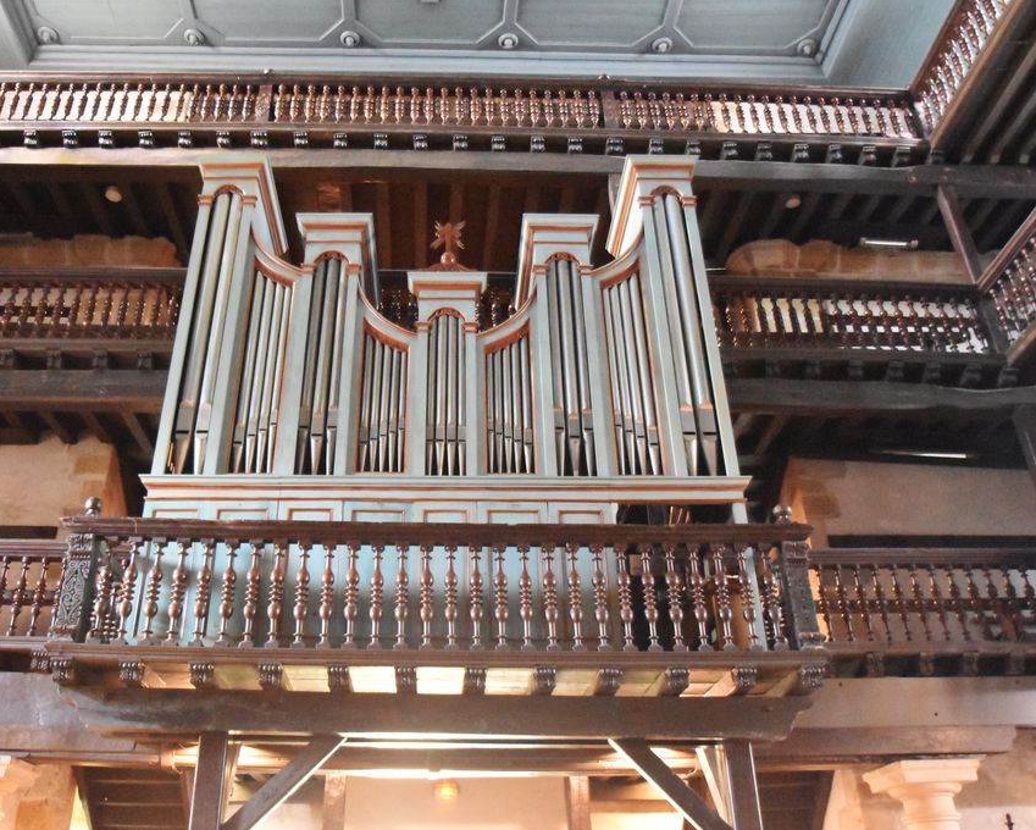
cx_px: 447
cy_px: 405
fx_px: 907
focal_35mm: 30
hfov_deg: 59.2
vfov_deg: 49.1
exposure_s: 1/13
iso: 12800
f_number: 4.2
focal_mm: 17
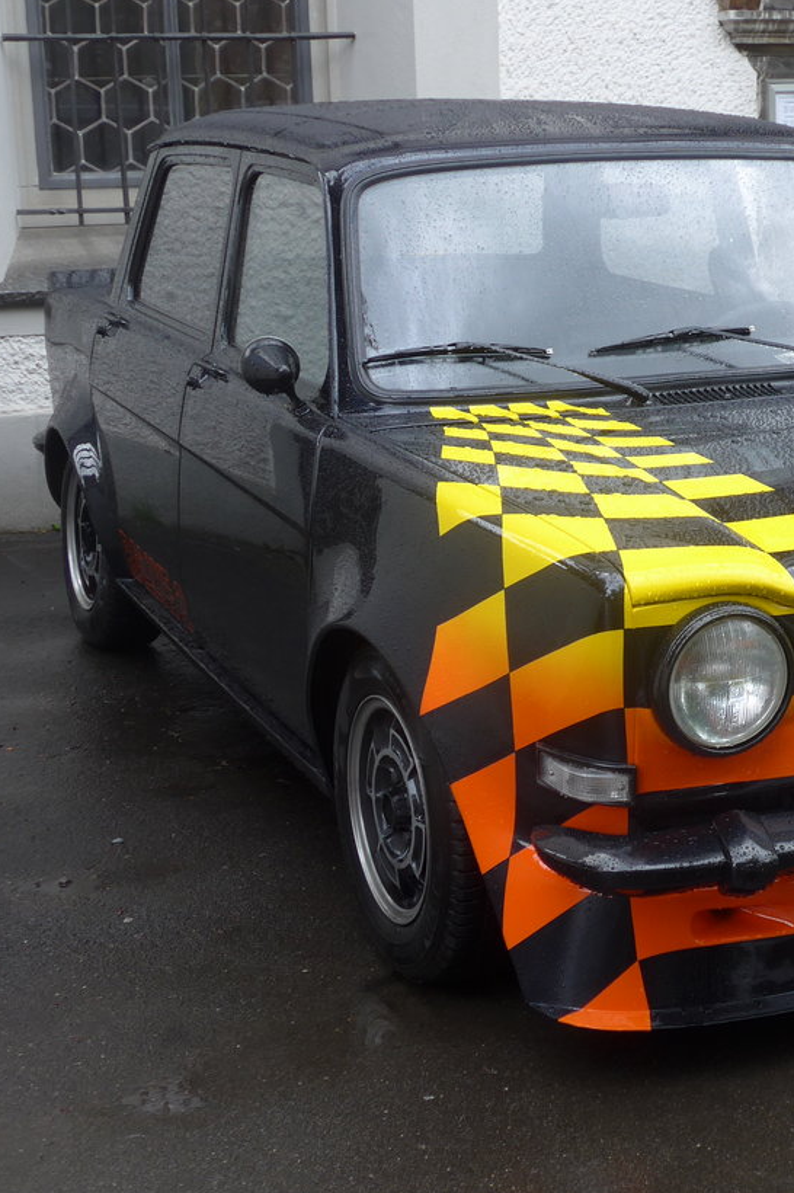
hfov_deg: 19.9
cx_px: 717
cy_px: 582
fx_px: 2218
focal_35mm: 67
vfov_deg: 30.1
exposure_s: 1/125
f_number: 2.8
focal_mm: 9
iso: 80
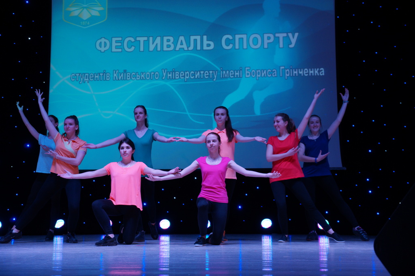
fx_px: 519
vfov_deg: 29.8
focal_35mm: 45
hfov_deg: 43.6
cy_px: 138
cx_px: 208
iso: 320
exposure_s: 1/60
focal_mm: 30
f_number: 4.5
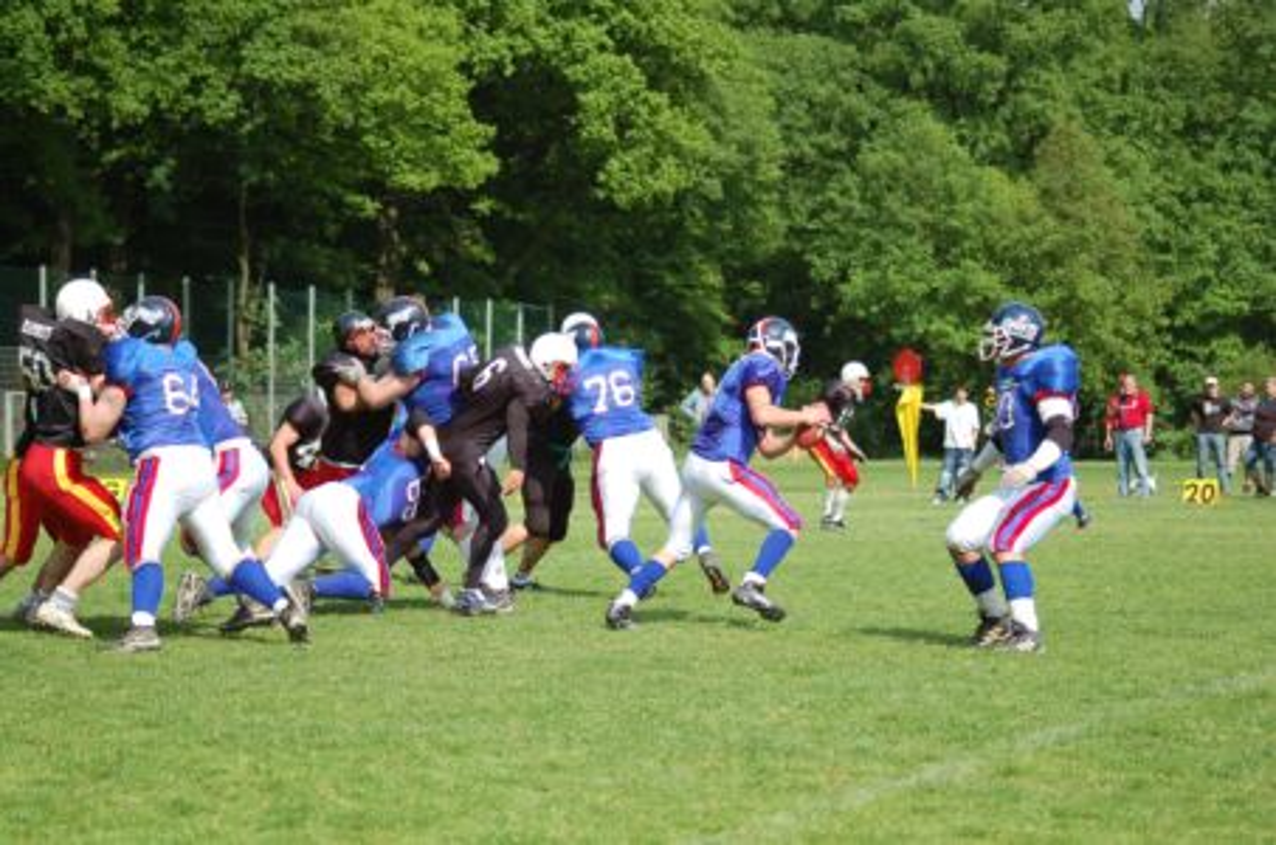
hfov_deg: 19.5
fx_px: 3714
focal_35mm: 105
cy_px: 422
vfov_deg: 13.0
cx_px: 638
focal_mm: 70
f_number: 4.5
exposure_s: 1/1000
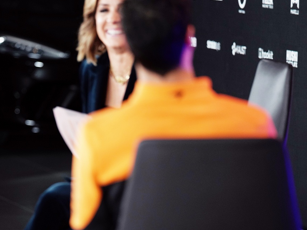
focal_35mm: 347
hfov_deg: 5.7
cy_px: 137
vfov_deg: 4.3
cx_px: 44
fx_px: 3077
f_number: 2.8
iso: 800
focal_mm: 184
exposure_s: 1/200
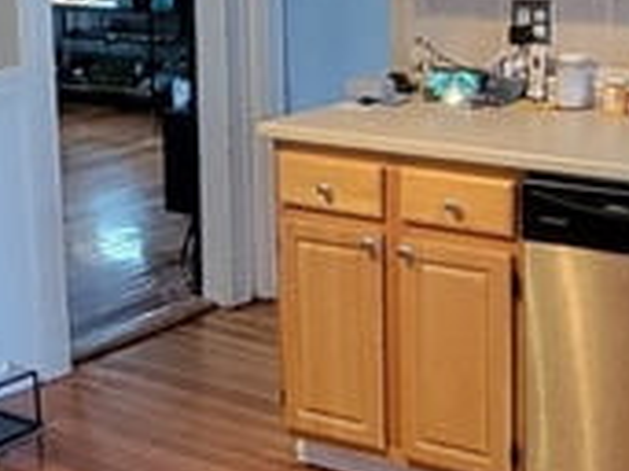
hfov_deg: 25.0
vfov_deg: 18.9
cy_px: 184
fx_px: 1416
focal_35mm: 78
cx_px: 269
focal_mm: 2.2
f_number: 2.2
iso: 500
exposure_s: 1/30
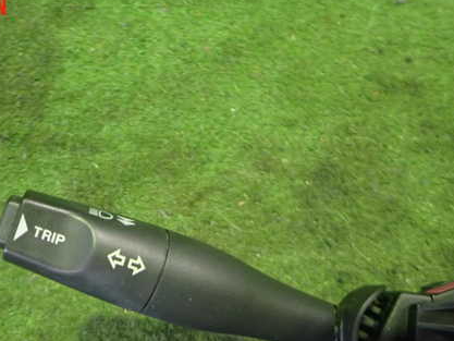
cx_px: 135
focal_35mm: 36
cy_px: 240
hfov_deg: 50.0
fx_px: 472
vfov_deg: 39.0
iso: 800
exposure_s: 1/30
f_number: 2
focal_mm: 4.5
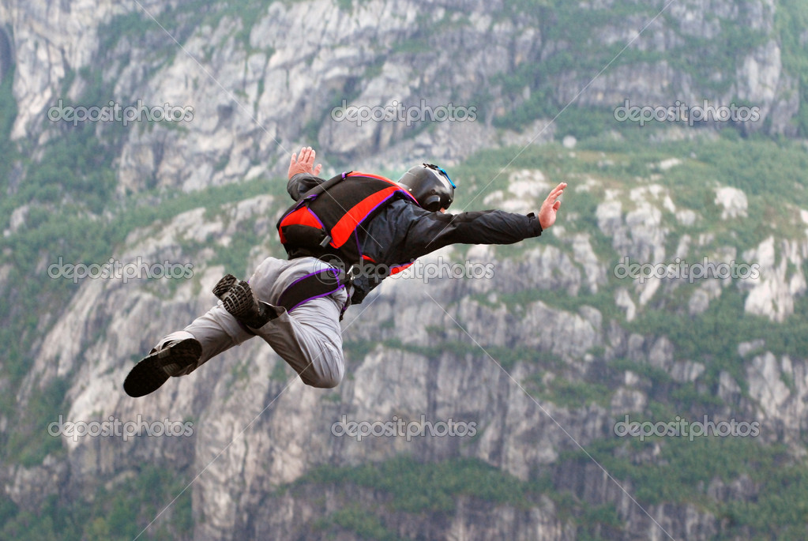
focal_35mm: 120
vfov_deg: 11.5
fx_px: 2697
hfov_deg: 17.0
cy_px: 270
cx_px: 404
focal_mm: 80
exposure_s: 1/500
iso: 800
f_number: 7.1
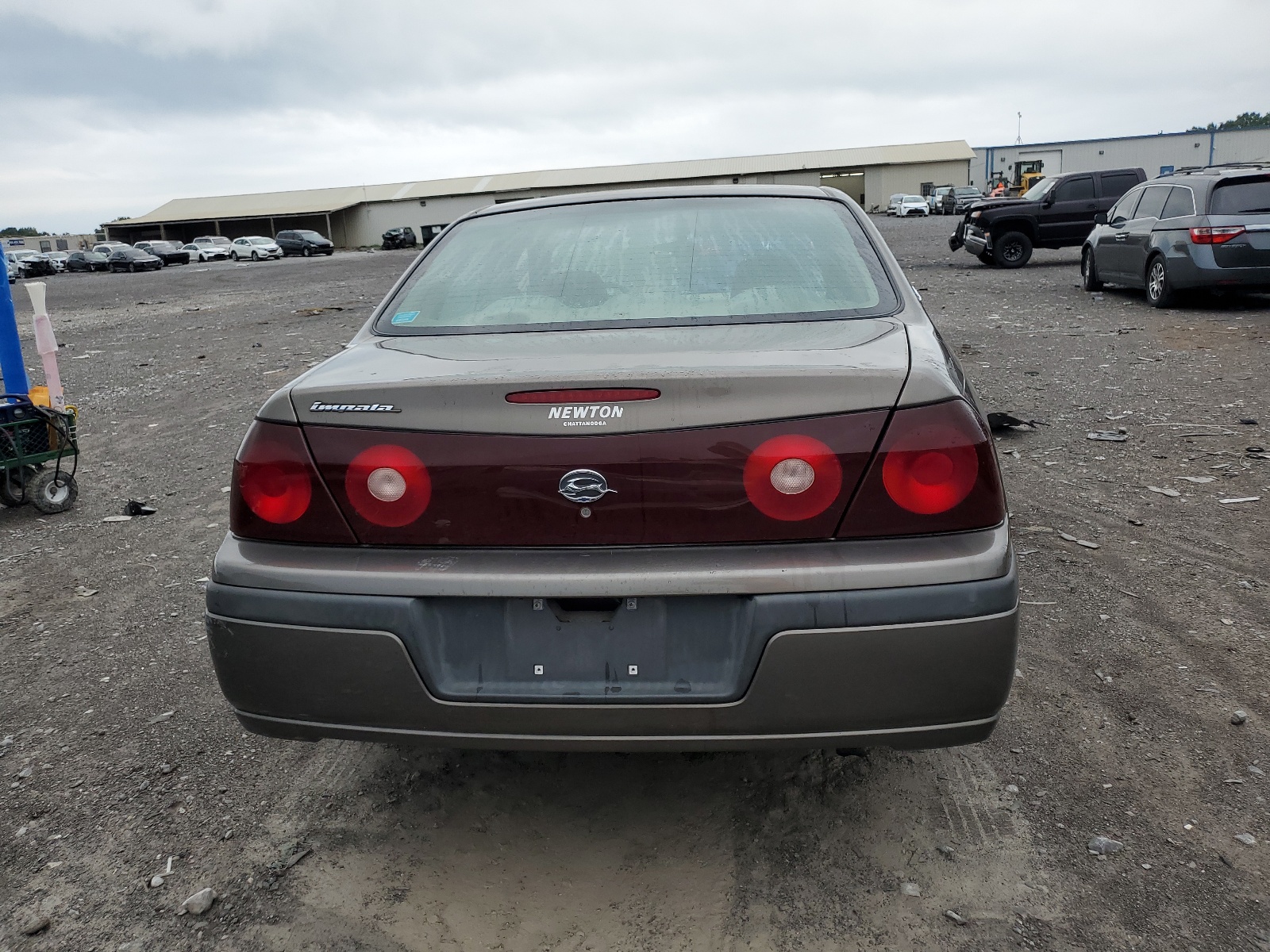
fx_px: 954
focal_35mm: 26
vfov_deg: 53.1
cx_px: 635
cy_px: 476
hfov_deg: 67.3
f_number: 1.5
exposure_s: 1/500
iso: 50
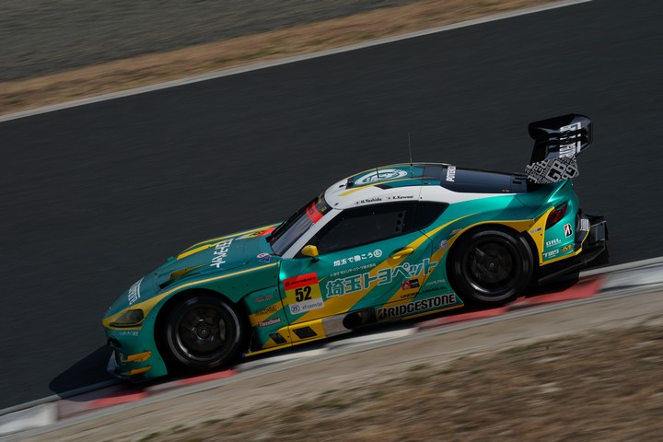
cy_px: 221
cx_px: 332
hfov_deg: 8.2
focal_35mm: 252
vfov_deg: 5.5
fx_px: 4641
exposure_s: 1/250
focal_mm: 252
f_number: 20
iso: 200
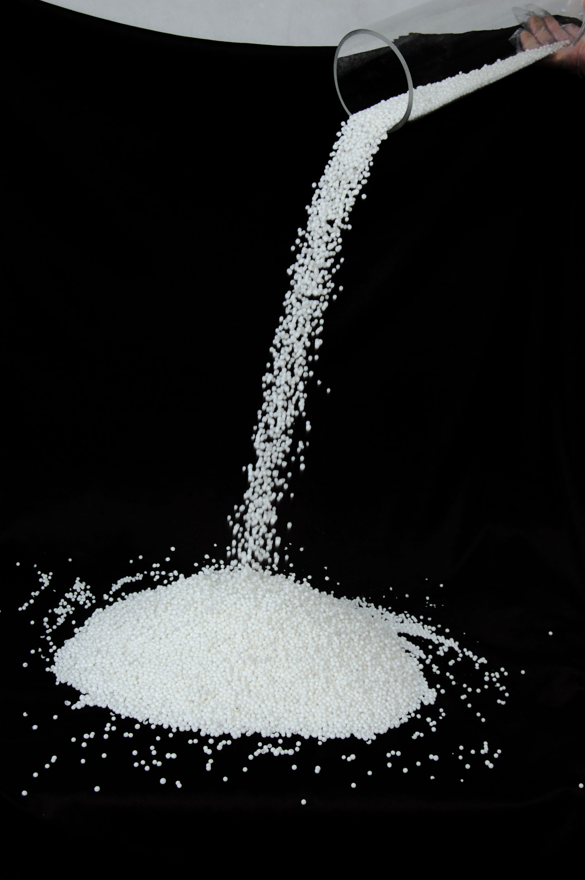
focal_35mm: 48
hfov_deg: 28.0
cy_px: 440
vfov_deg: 41.1
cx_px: 292
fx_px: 1172
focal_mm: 32
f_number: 11
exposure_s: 1/160
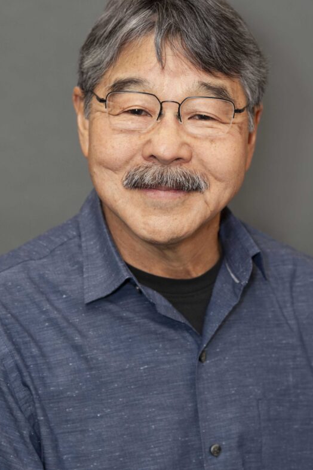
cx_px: 161
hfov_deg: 9.1
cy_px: 220
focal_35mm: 151
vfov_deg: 13.6
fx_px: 1971
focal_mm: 116
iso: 800
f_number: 4
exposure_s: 1/250
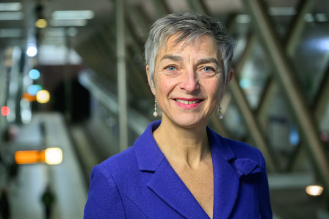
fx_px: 877
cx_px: 164
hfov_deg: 21.2
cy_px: 110
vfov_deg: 14.3
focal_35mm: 96
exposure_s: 1/80
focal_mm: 96
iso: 3200
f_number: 5
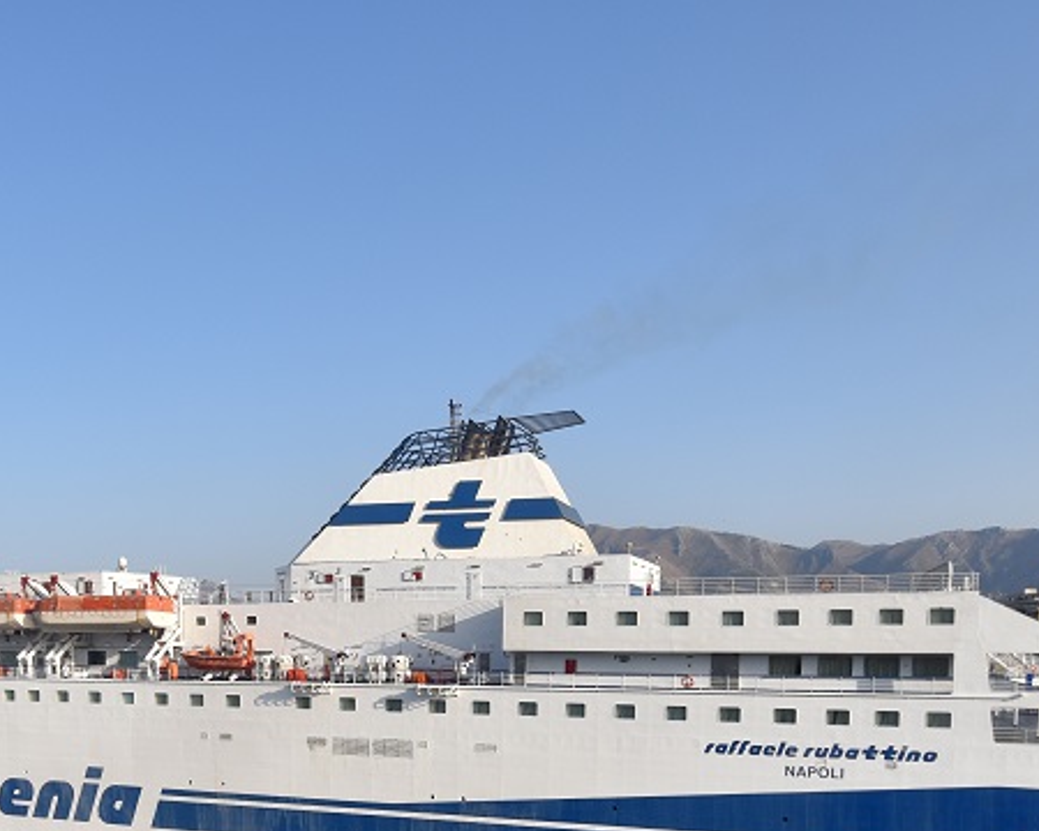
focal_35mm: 64
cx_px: 362
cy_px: 713
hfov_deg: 29.4
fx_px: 1968
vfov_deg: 23.4
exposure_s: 1/500
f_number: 11
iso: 200
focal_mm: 20
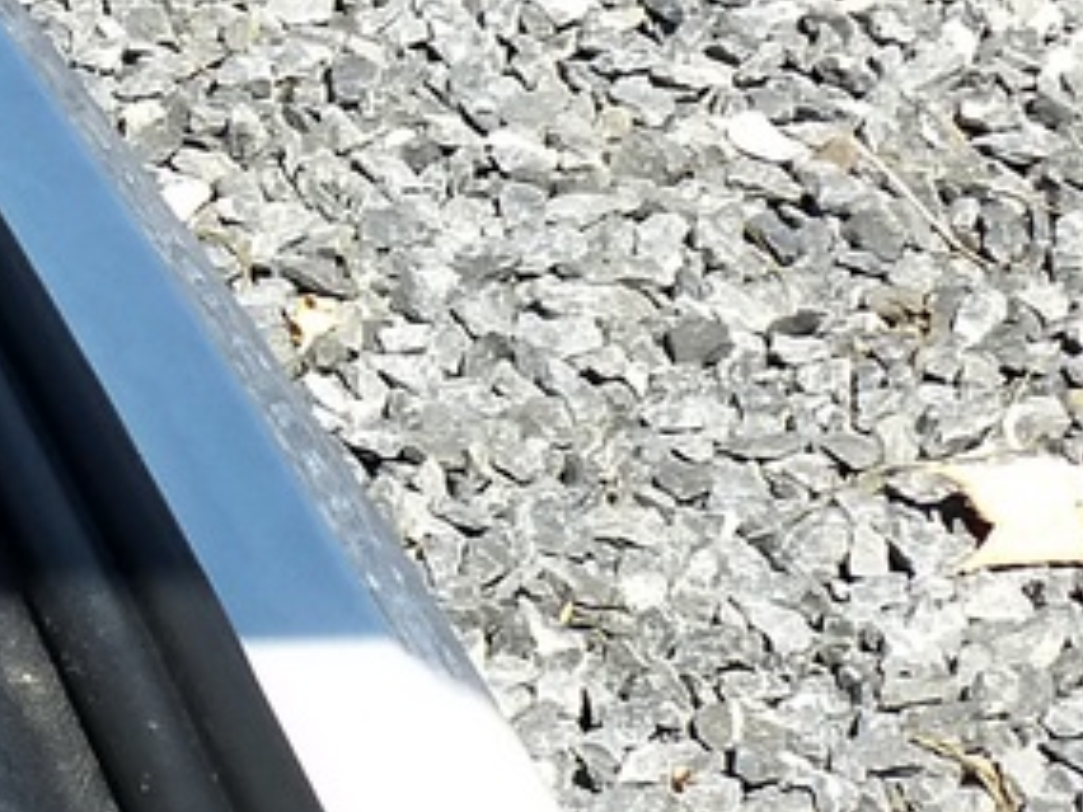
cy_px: 496
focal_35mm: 135
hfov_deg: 13.3
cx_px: -789
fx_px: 4224
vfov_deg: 11.0
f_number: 4
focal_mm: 4.3
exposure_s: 1/400
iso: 160
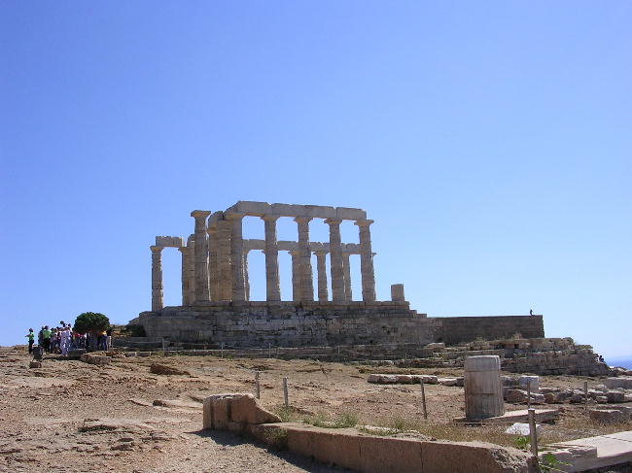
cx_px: 316
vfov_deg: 37.7
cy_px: 236
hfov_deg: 49.0
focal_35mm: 38
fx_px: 694
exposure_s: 1/430
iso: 50
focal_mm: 5.8
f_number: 5.6
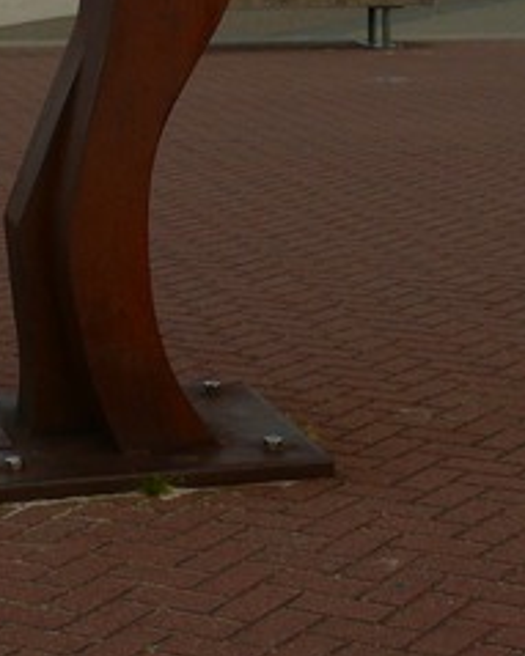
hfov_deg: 11.4
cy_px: -277
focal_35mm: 135
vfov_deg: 13.6
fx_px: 2624
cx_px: 157
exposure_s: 1/200
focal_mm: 9.4
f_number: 4
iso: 100
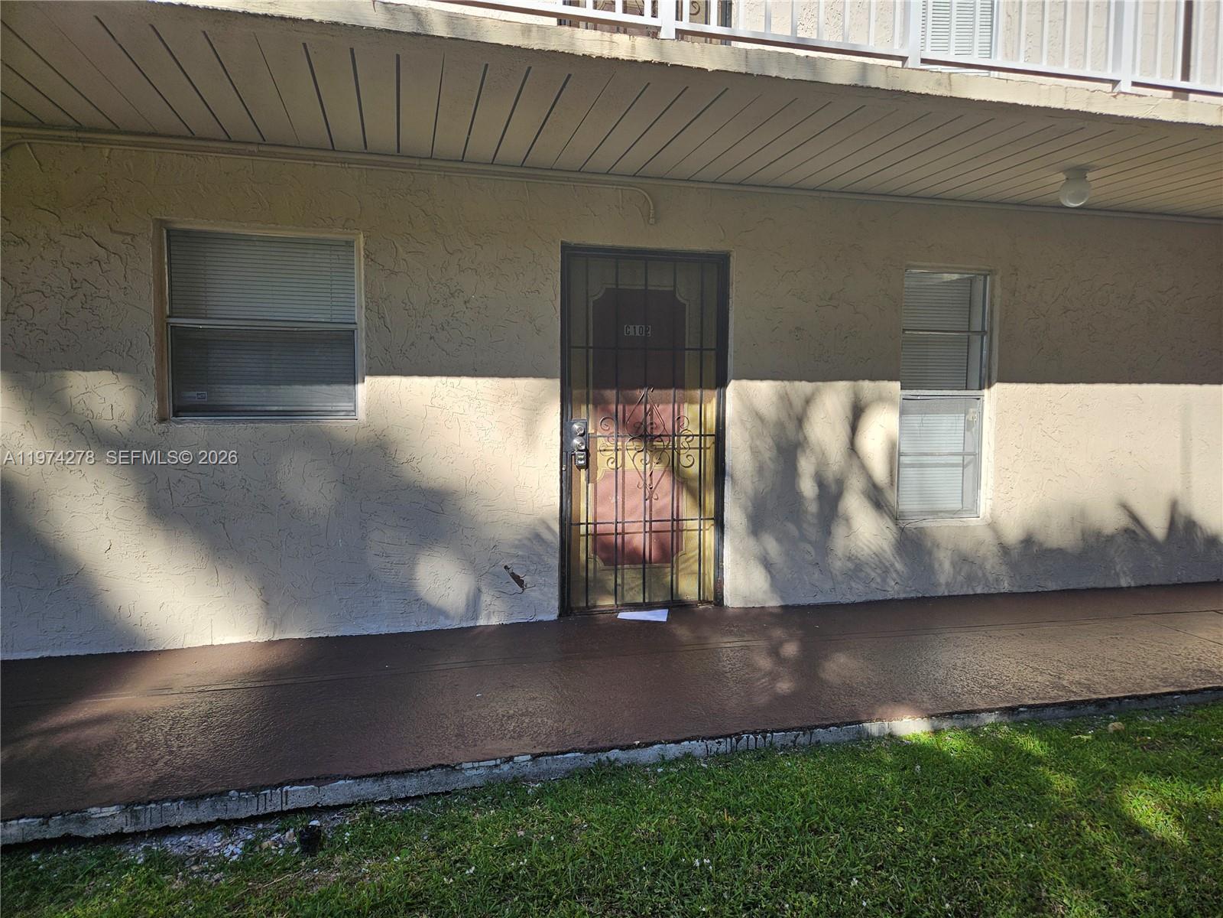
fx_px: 813
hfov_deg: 73.9
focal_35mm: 23
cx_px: 612
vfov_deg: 58.9
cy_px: 459
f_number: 1.8
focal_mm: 5.4
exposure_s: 1/892
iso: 25
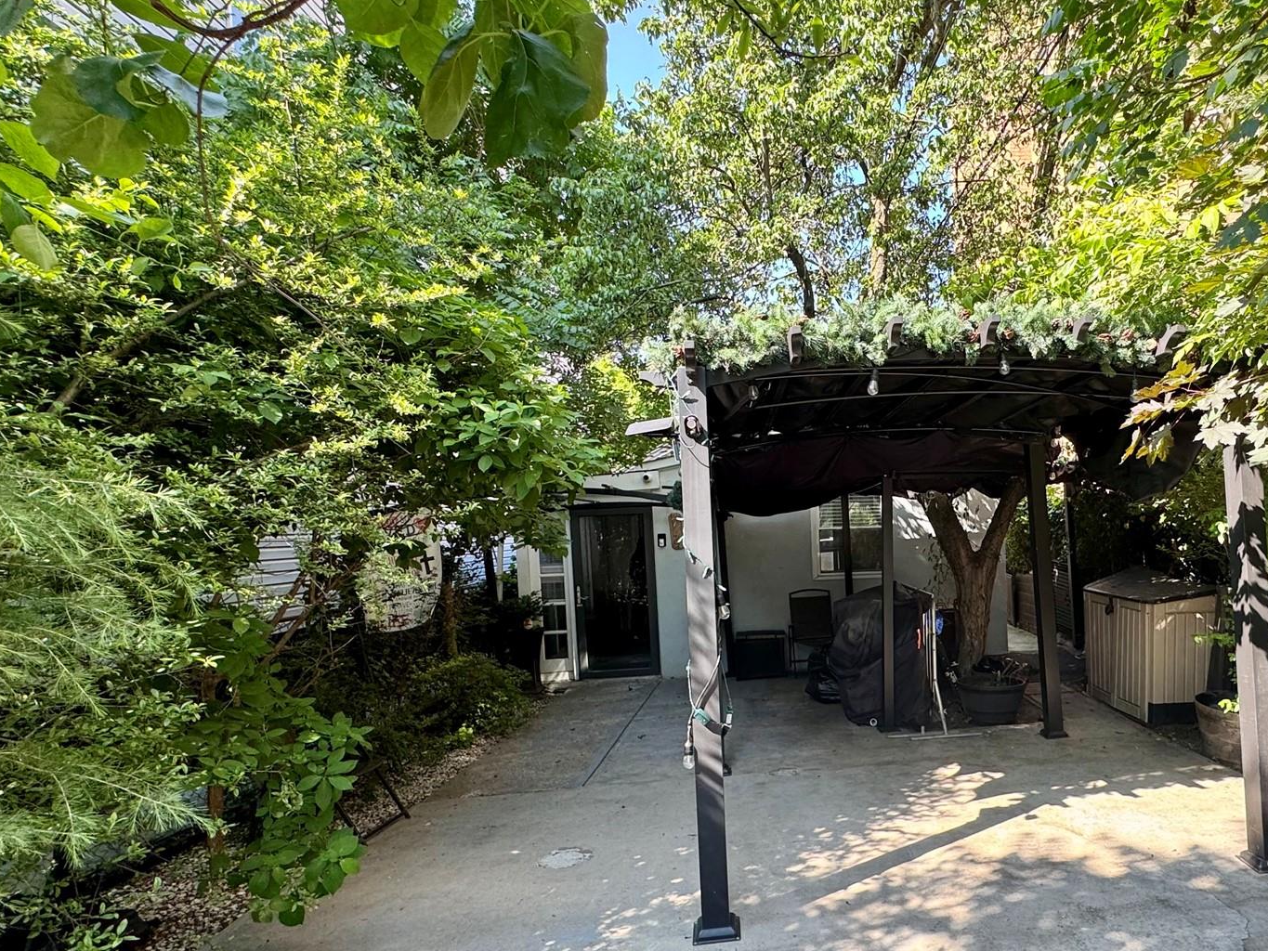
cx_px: 829
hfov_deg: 76.9
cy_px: 565
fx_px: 769
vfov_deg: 63.0
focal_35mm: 21
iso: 50
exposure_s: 1/99
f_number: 2.2
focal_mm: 2.22
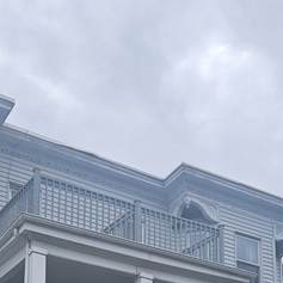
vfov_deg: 22.1
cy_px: 410
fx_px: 610
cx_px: 143
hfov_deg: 26.1
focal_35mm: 66
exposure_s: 1/1677
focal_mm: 5.4
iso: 32
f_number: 1.8
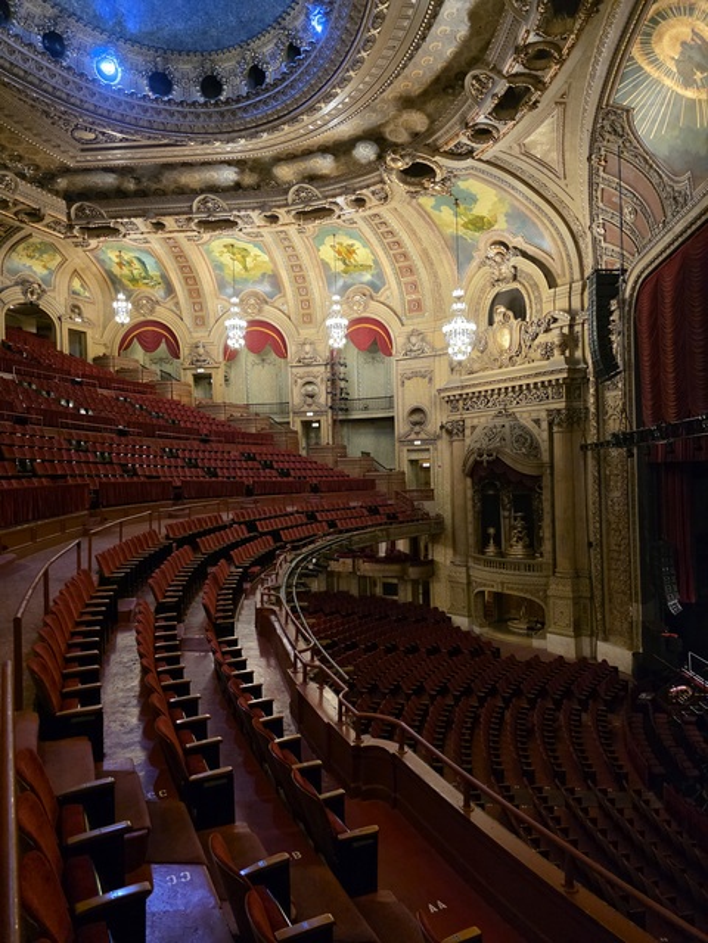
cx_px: 354
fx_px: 627
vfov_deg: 73.9
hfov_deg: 58.9
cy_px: 472
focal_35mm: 23
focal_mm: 6.3
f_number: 1.7
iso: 1600
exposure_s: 1/120
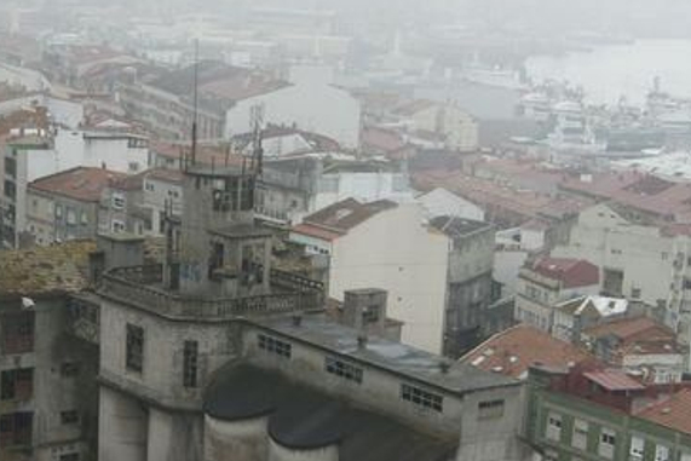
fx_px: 1881
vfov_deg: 13.8
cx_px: 157
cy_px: 442
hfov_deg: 20.6
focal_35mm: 98
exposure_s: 1/80
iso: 200
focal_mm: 35
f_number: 10
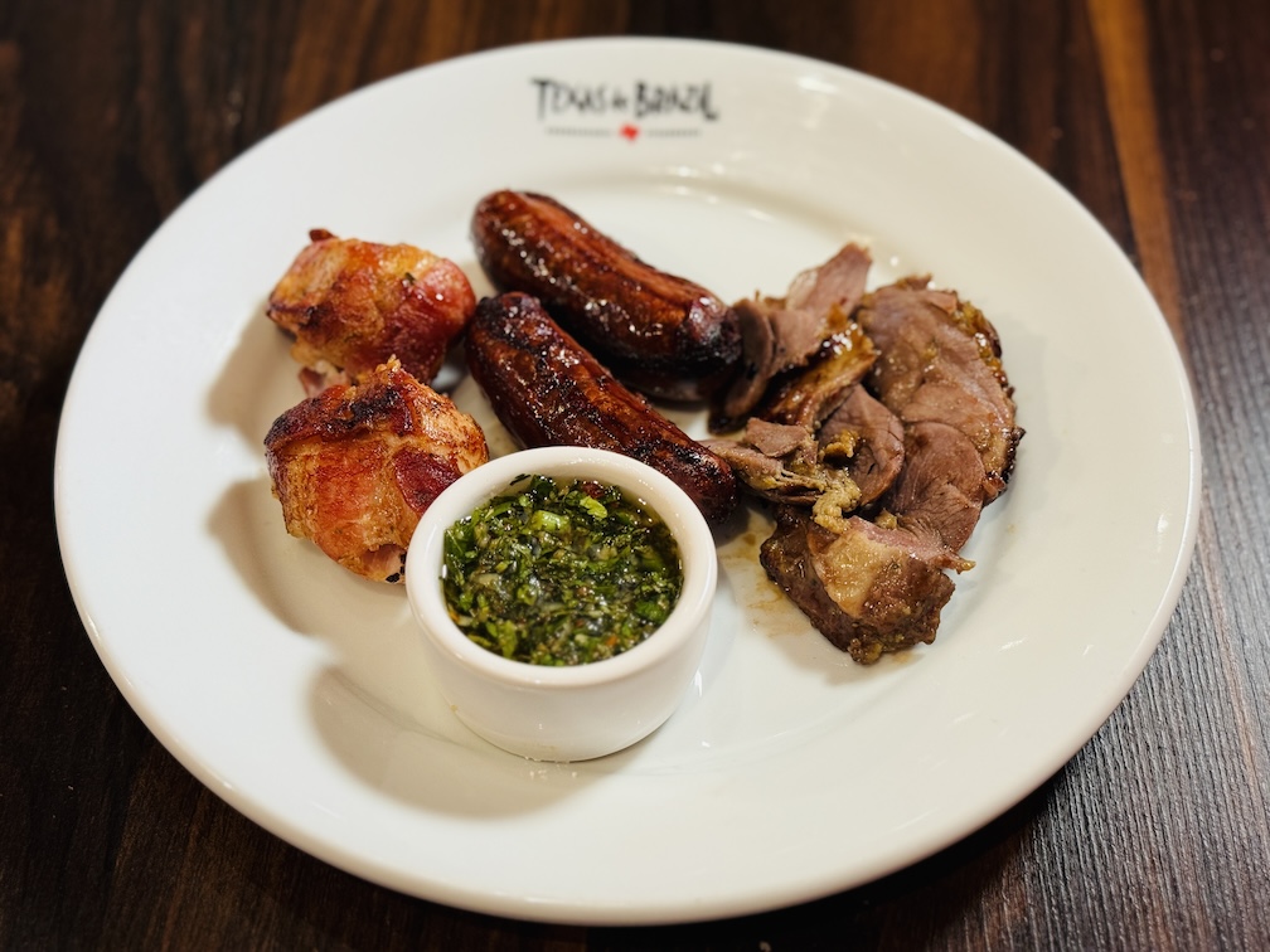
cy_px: 476
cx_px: 635
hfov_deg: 39.7
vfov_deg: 30.3
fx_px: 1761
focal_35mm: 48
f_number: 1.78
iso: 125
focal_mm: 6.76
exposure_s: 1/60
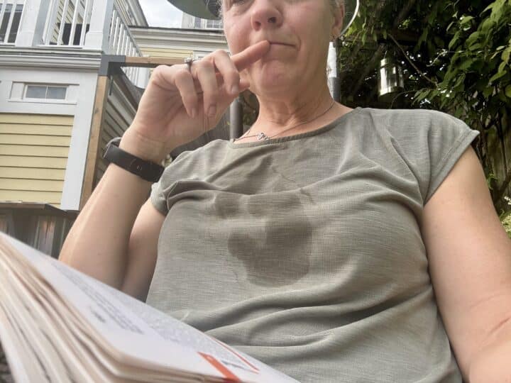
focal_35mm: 23
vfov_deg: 58.9
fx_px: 340
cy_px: 192
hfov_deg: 73.9
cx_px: 256
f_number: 1.9
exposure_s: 1/121
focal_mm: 2.69
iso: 20
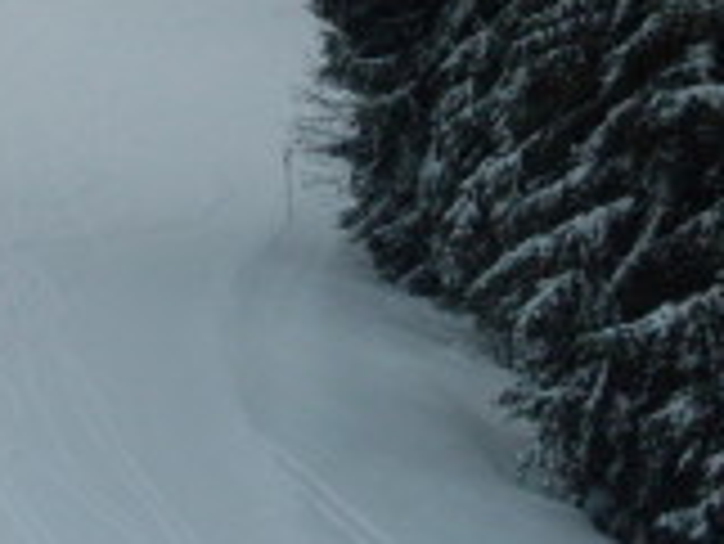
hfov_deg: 16.7
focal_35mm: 113
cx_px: -130
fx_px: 2365
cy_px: -144
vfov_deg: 12.7
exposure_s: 1/350
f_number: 2.8
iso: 80
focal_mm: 6.3
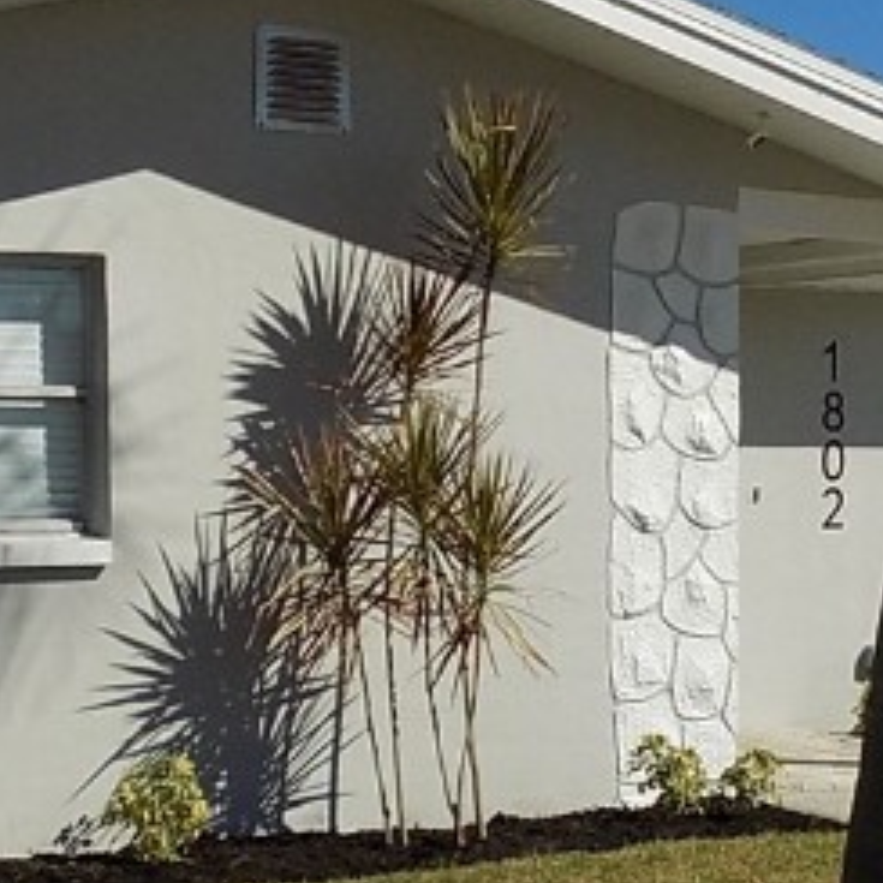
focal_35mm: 85
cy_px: 703
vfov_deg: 20.2
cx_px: 537
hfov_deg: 20.4
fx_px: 2453
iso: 80
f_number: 9.9
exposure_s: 1/200
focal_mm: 4
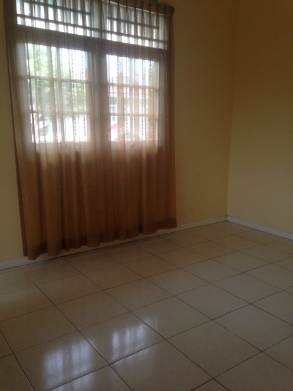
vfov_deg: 55.4
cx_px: 146
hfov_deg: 42.9
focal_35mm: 33
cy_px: 196
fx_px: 372
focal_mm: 4.12
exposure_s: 1/120
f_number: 2.4
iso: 80
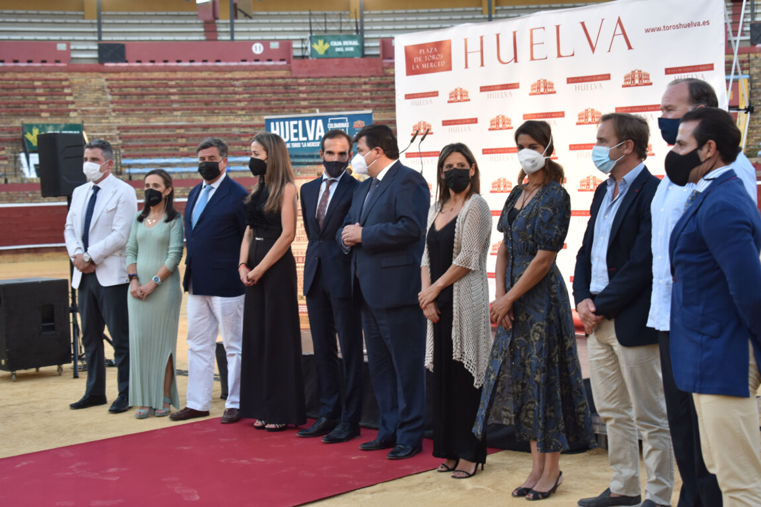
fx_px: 1152
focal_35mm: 55
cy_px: 250
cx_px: 391
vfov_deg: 24.8
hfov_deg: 36.6
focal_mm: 35
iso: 320
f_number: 3.2
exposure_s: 1/60
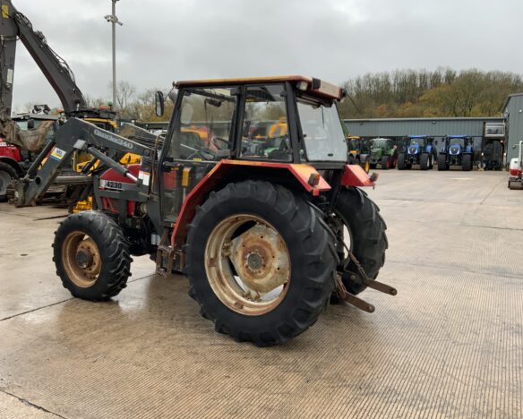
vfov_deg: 47.2
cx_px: 251
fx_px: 480
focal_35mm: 31
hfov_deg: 57.1
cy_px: 206
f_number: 1.8
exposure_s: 1/211
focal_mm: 3
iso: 16
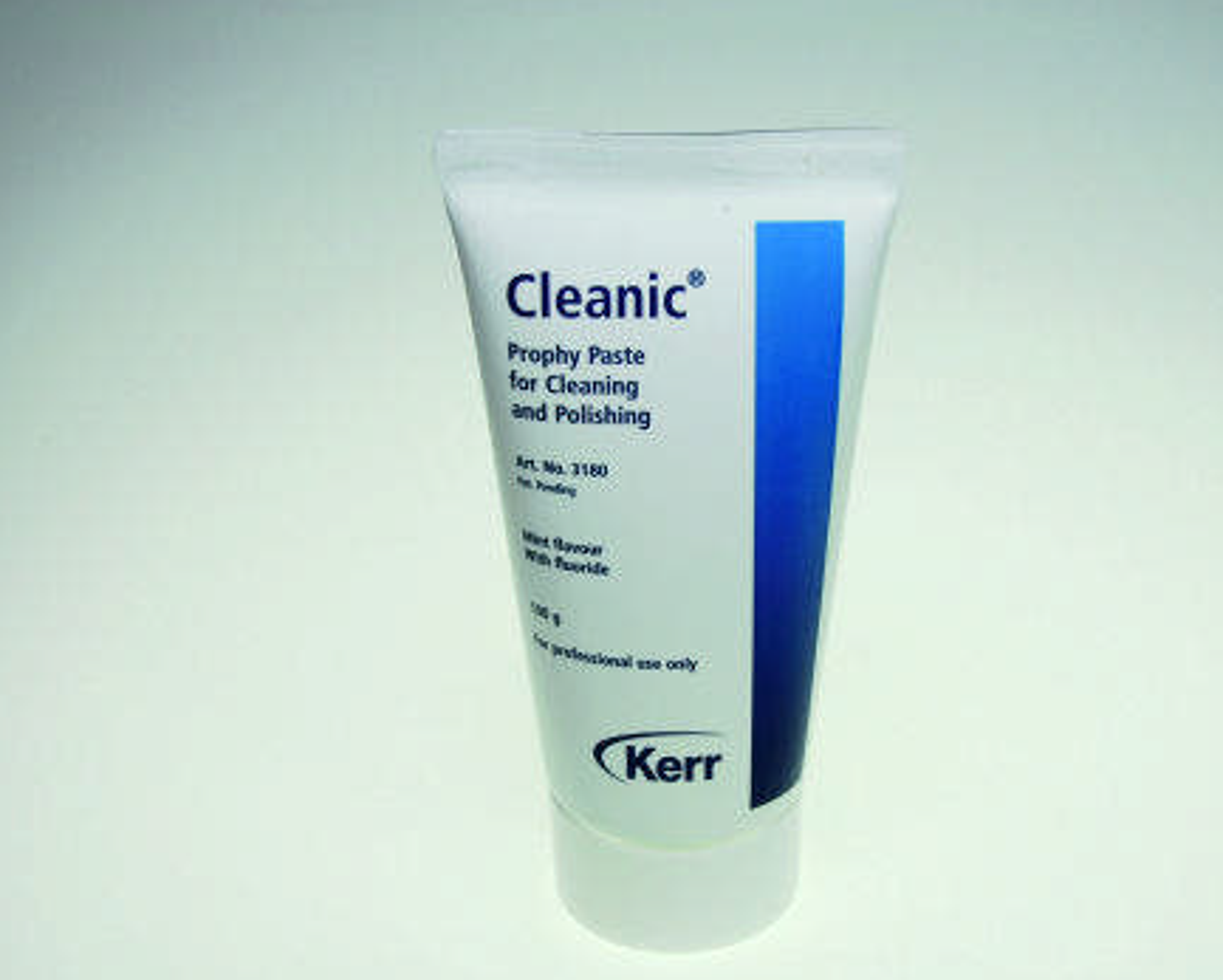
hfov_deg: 25.7
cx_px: 700
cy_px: 558
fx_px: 2680
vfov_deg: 20.7
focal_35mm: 74
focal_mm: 38
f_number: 11
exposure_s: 1/60
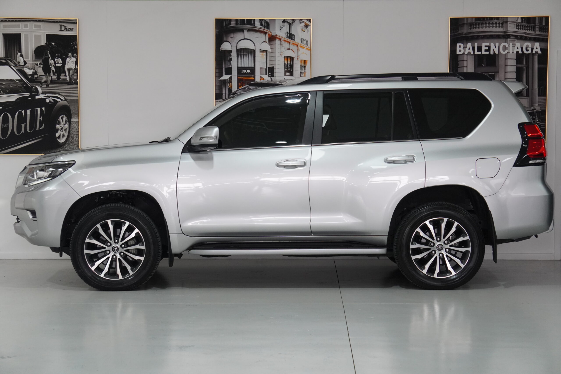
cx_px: 280
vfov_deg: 16.6
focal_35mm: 82
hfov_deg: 24.6
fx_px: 1286
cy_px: 187
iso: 1250
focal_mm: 55
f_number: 6.3
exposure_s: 1/160
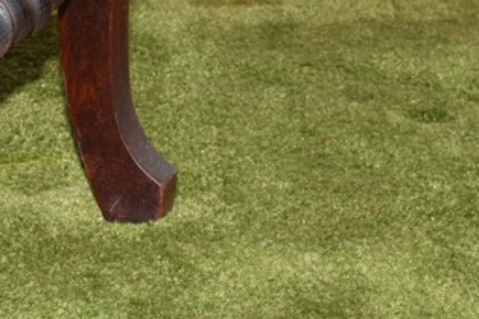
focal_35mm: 181
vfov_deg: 7.5
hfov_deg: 11.1
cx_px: -152
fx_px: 2408
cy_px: -14
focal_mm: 38
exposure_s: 1/200
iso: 100
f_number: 8
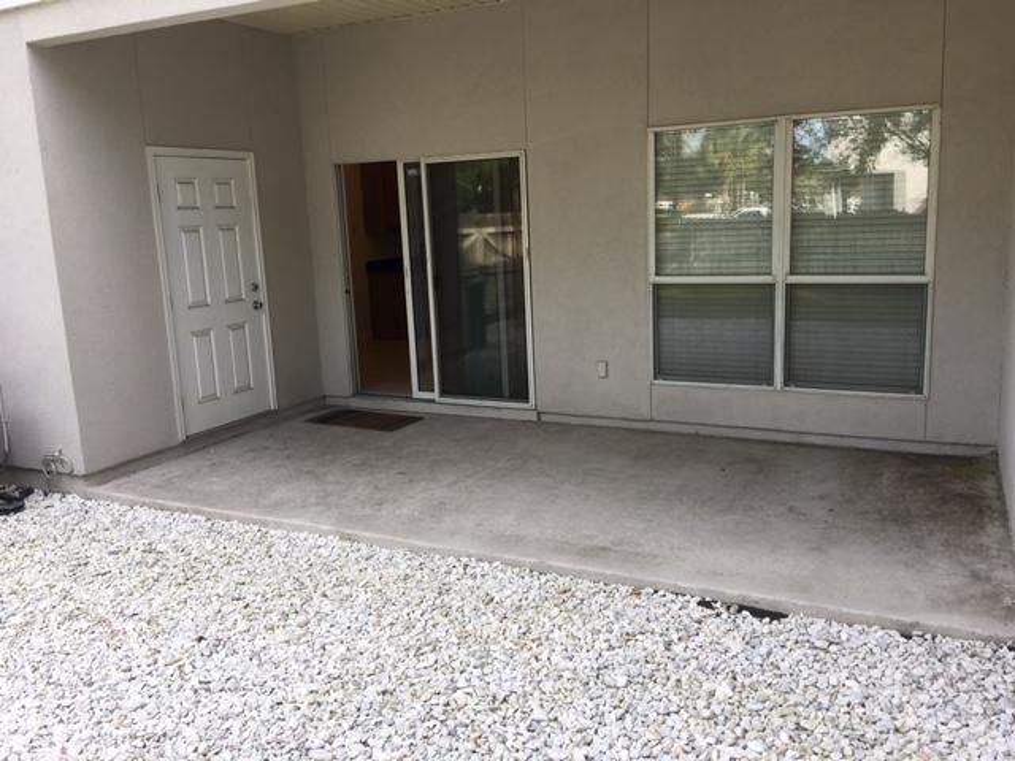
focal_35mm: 29
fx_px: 850
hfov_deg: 61.7
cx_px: 508
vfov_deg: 48.2
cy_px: 380
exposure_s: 1/224
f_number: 2.2
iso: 25
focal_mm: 4.15
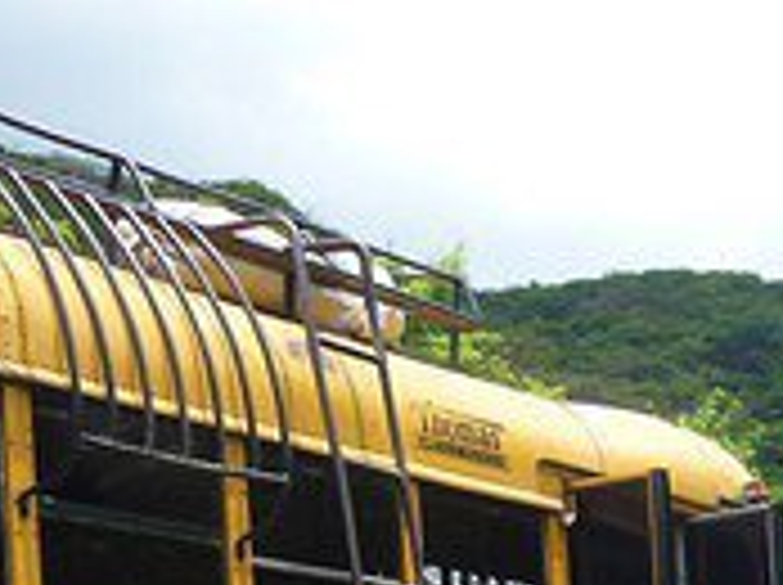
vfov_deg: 12.9
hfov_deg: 19.0
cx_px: 572
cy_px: 1076
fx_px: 2327
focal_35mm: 103
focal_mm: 5
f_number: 4
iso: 100
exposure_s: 1/500
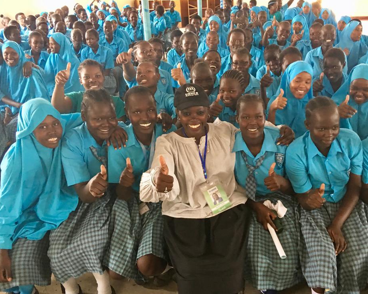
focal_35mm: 37
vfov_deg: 40.1
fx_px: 403
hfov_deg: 49.0
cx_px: 204
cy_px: 160
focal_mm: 4.15
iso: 100
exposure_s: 1/17
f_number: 2.2
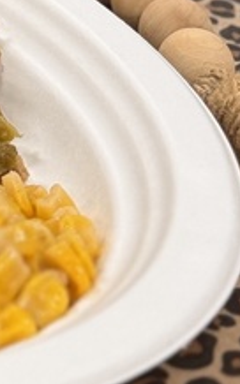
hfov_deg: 5.3
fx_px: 2505
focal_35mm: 239
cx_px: -402
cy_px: -377
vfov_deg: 8.4
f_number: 1.78
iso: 80
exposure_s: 1/60
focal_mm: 6.76
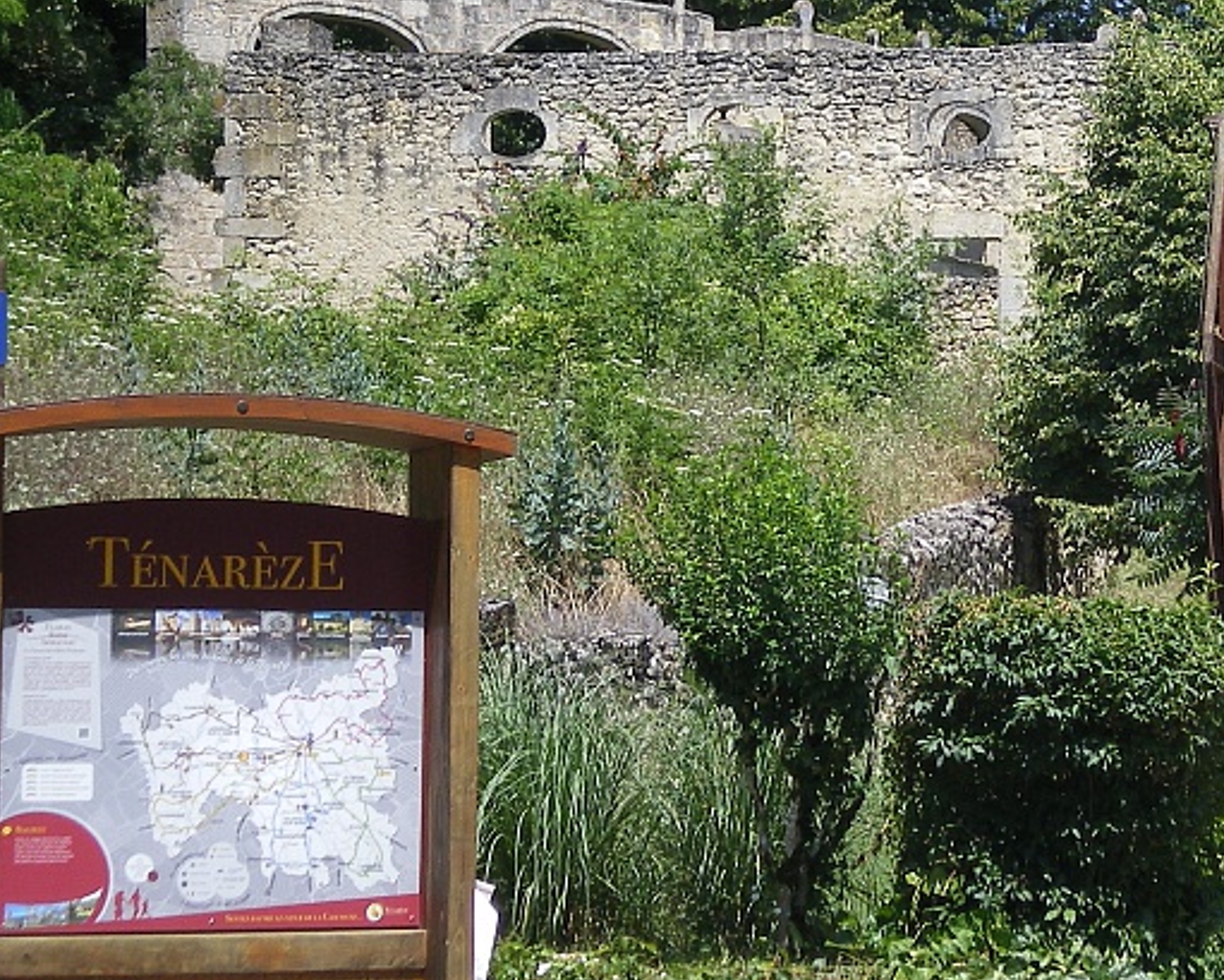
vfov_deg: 8.5
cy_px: 398
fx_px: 6594
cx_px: 963
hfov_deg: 10.6
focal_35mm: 182
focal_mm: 15.3
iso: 64
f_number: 5.3
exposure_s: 1/200
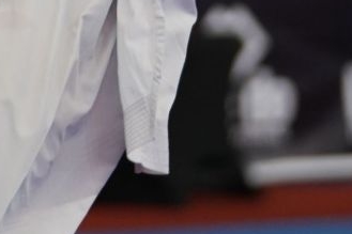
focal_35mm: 689
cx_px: -197
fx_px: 6733
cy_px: -359
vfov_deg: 2.0
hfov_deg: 3.0
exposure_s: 1/800
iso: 1600
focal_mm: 126
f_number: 2.8
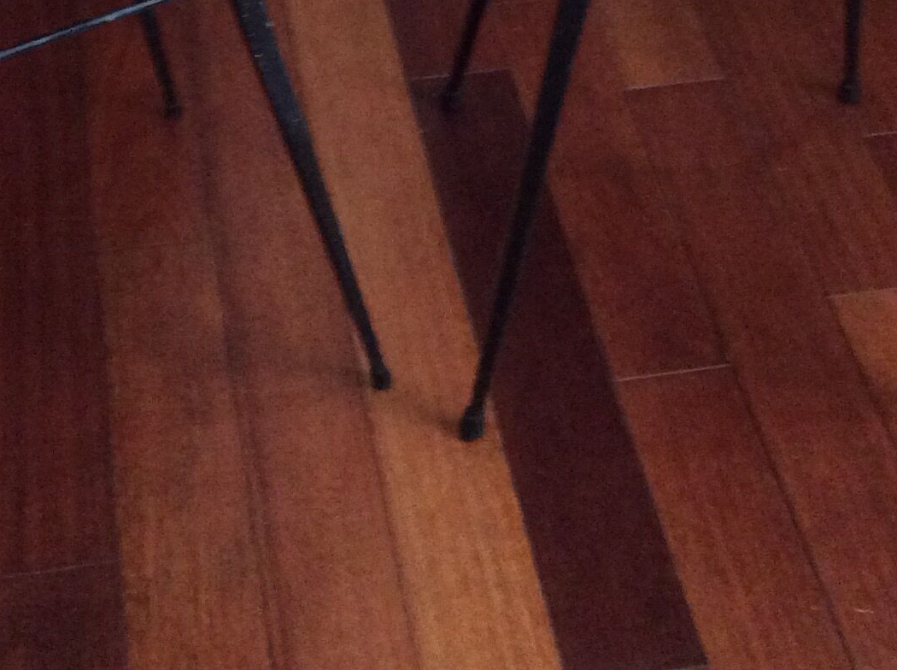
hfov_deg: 24.8
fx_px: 2044
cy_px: 73
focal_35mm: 79
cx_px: 447
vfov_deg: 18.3
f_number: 2.4
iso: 320
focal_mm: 3.3
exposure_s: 1/17
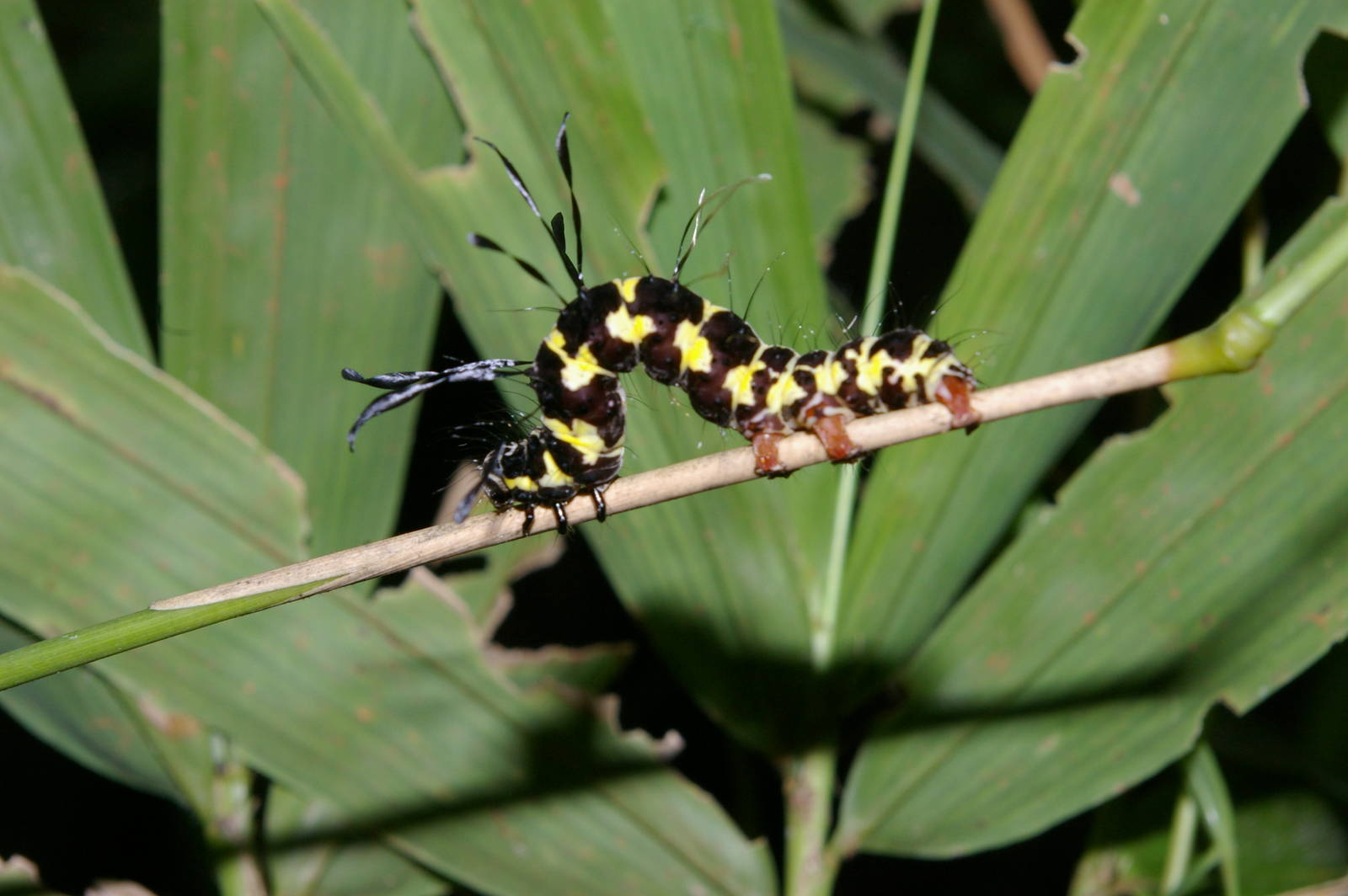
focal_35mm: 82
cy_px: 448
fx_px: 3087
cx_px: 674
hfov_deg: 24.6
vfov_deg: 16.5
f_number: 16
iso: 400
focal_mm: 55
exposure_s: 1/60
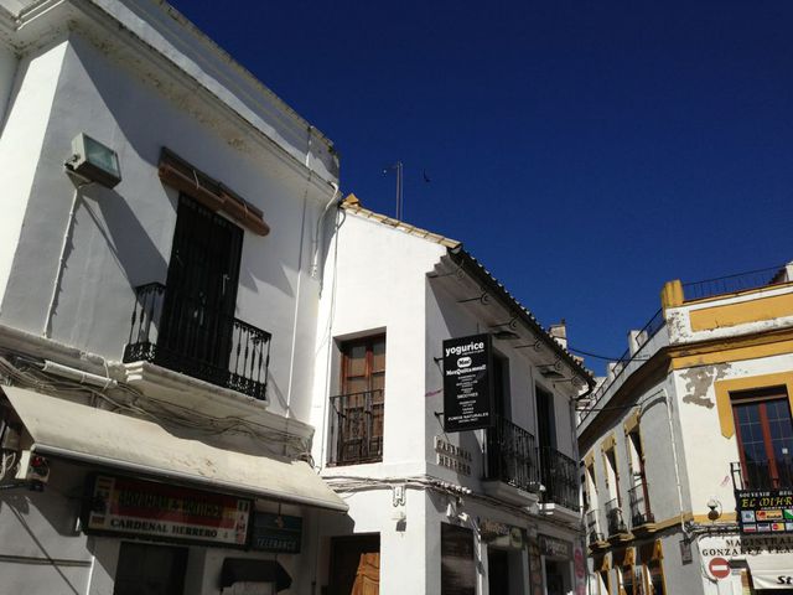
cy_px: 298
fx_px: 756
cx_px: 396
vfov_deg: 42.9
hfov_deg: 55.4
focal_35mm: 33
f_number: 2.4
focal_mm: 4.13
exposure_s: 1/4184
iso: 50
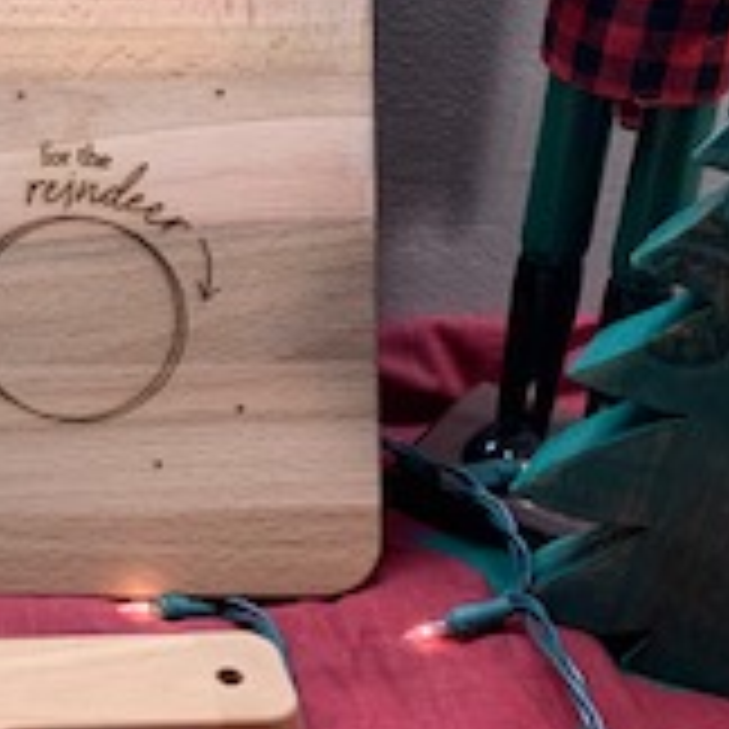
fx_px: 2168
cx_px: -306
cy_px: 297
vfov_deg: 19.1
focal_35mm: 91
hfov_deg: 17.5
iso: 50
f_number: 1.8
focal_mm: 4.25
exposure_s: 1/60
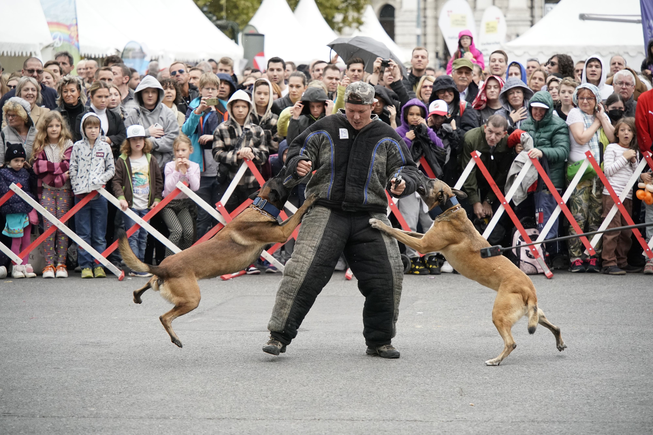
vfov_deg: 11.2
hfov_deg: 16.8
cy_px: 218
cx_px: 326
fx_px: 2213
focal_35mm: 122
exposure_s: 1/2000
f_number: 5
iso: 4000
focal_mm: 122
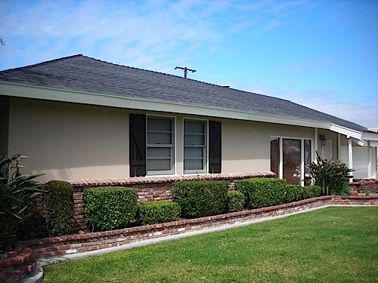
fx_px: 415
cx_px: 189
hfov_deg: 49.0
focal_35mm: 38
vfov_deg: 37.7
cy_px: 142
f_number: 6.4
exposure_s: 1/163
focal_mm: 6.3
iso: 50
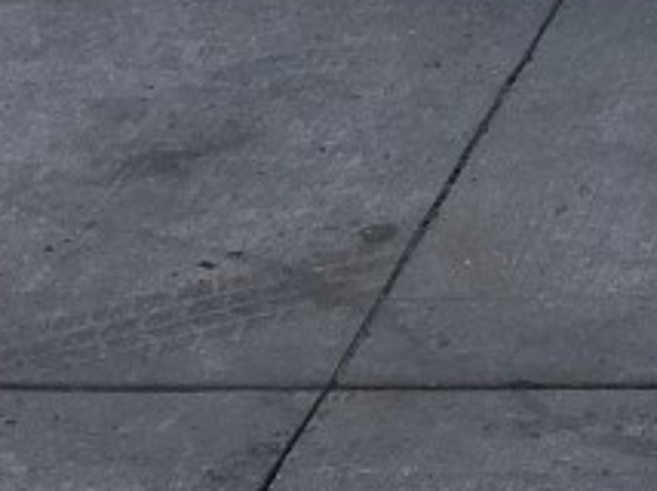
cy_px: -482
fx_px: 2635
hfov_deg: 12.4
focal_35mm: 139
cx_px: 1332
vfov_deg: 9.9
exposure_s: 1/785
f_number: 2.2
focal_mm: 4.15
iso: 25
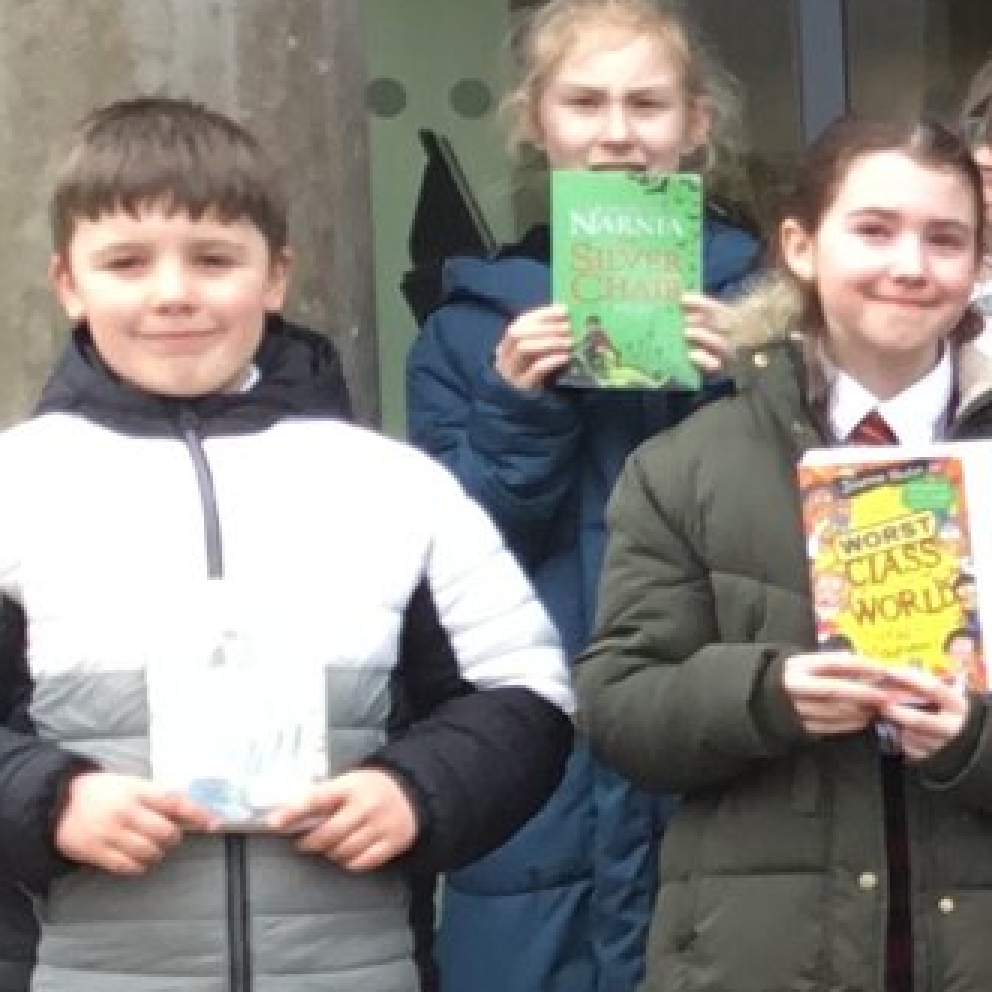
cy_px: 989
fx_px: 5512
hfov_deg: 9.0
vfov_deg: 10.2
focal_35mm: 170
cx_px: 2594
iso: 25
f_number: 2.4
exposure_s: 1/104
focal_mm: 3.3
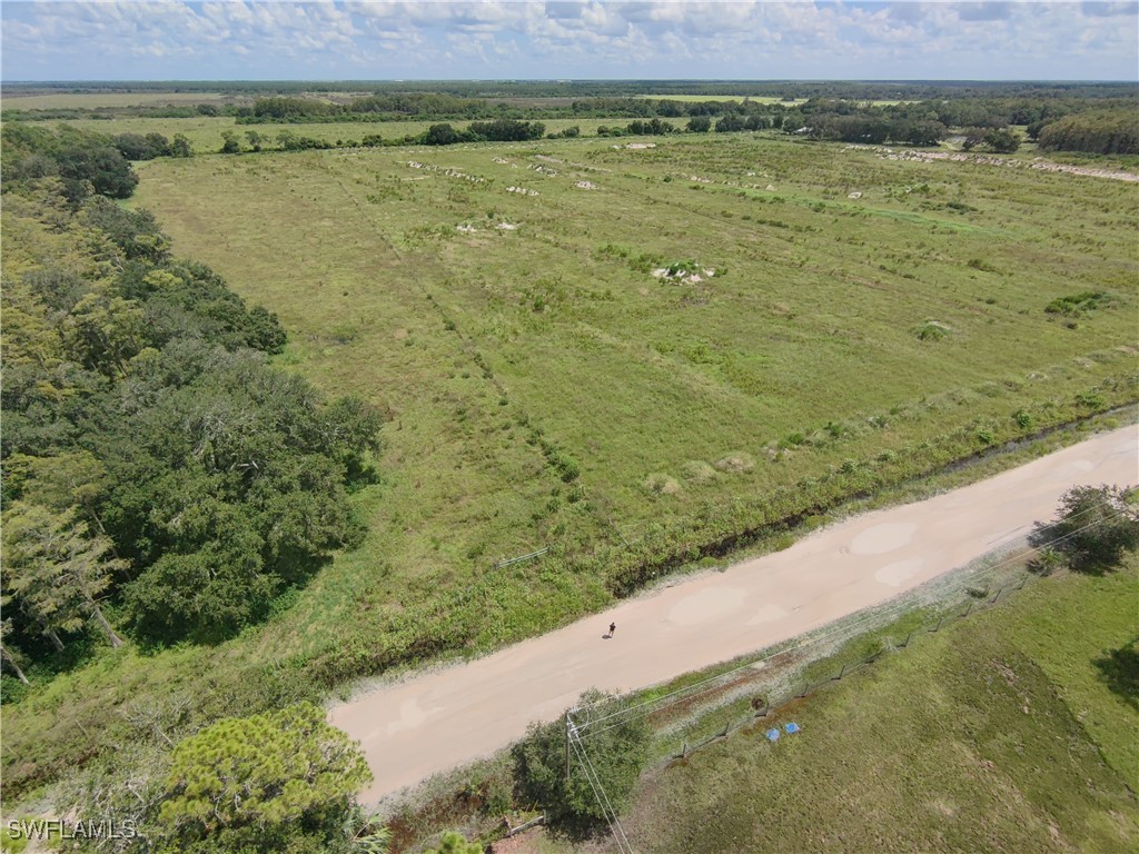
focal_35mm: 17
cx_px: 570
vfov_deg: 74.7
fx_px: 559
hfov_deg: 91.0
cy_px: 427
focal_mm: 17
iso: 100
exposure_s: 1/1587
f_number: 2.8
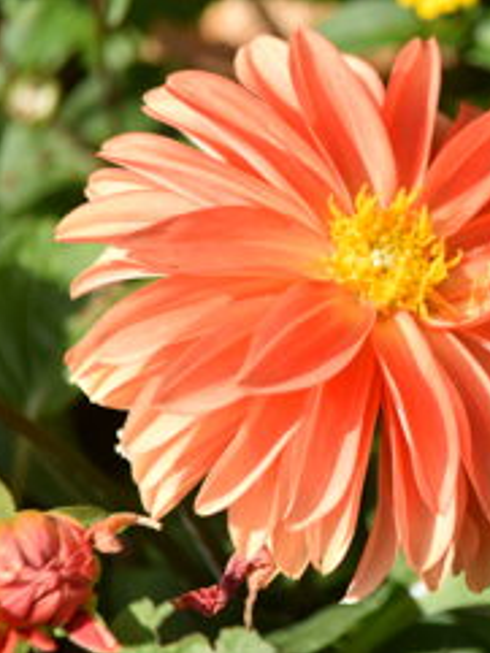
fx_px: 6540
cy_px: 294
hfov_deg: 4.3
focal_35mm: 347
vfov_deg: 5.7
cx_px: 482
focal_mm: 145
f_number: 11
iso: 100
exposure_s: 1/160
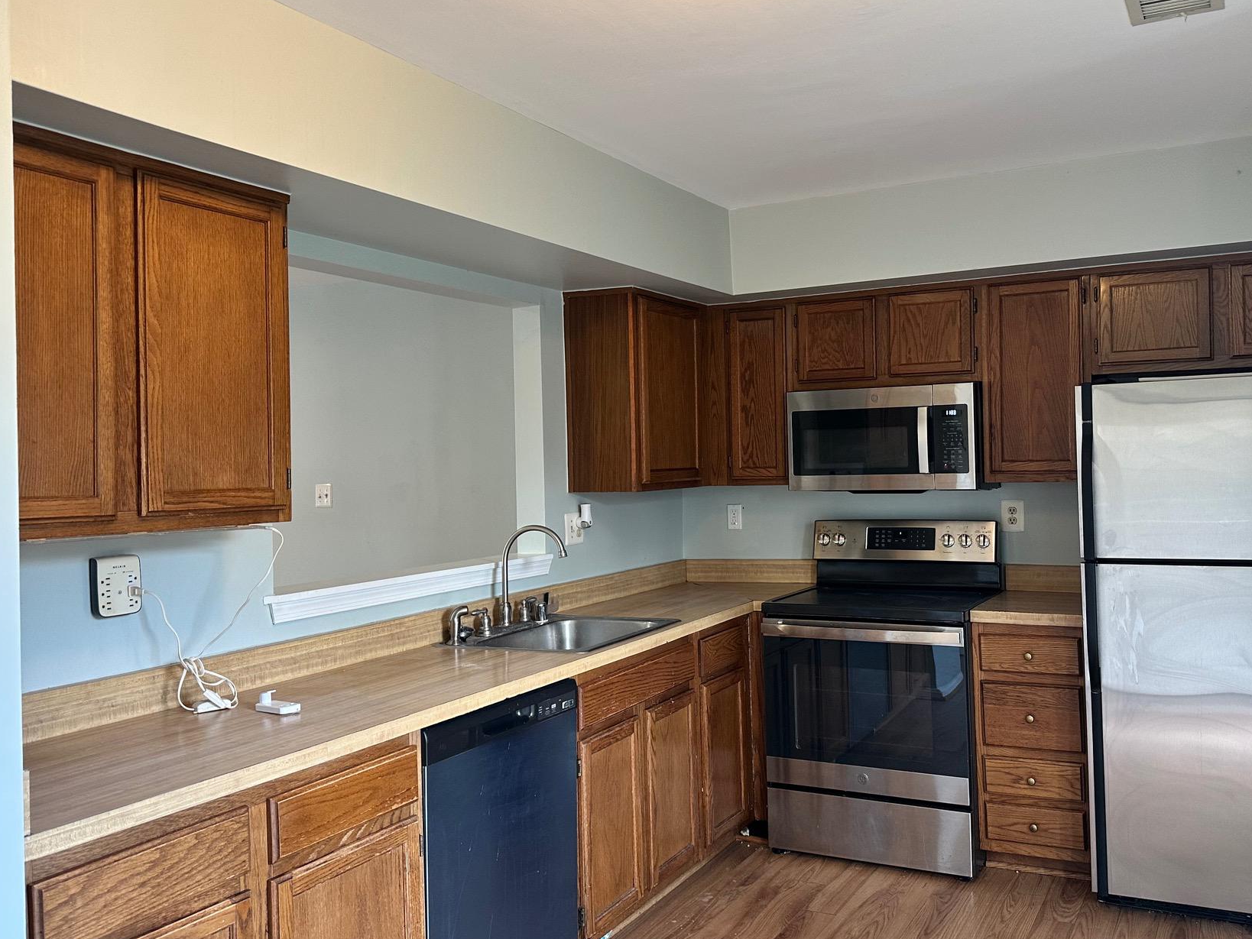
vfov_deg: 46.8
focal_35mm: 30
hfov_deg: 59.7
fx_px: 1085
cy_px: 461
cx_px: 724
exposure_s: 1/60
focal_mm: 6.86
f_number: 1.78
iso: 160
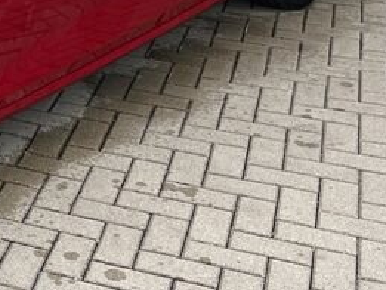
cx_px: -176
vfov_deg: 14.2
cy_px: -33
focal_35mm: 102
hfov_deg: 17.5
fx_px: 1138
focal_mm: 5.1
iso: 50
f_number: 1.6
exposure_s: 1/1018
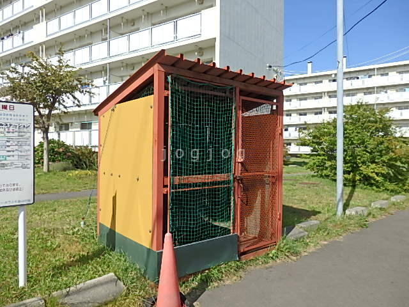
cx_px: 204
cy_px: 154
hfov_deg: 69.4
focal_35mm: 25
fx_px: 295
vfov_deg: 54.9
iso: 125
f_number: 8.7
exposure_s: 1/250
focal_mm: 4.5
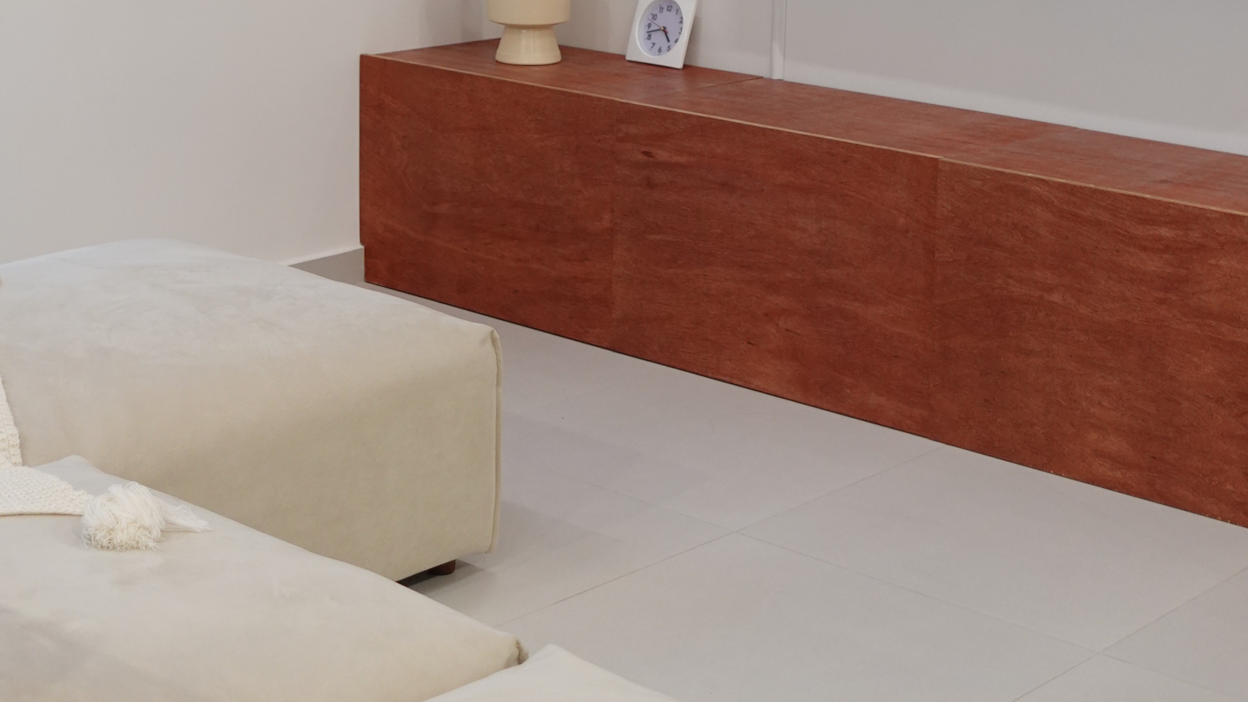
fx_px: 2349
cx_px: 626
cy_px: -42
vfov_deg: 16.5
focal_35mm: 71
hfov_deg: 29.7
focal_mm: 16.94
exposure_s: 1/50
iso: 400
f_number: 2.8
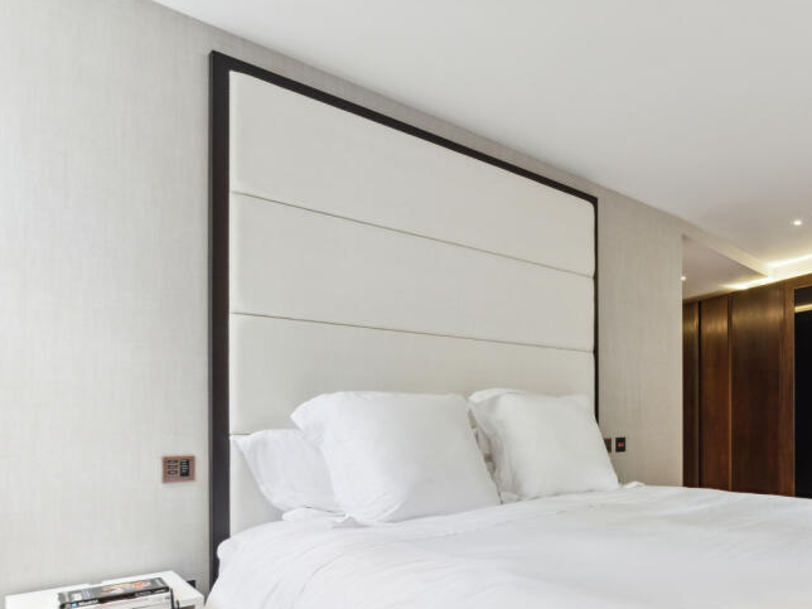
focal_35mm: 26
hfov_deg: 62.3
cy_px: 417
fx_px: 610
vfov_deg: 51.8
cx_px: 637
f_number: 11
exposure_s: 1/8
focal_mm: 17
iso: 400
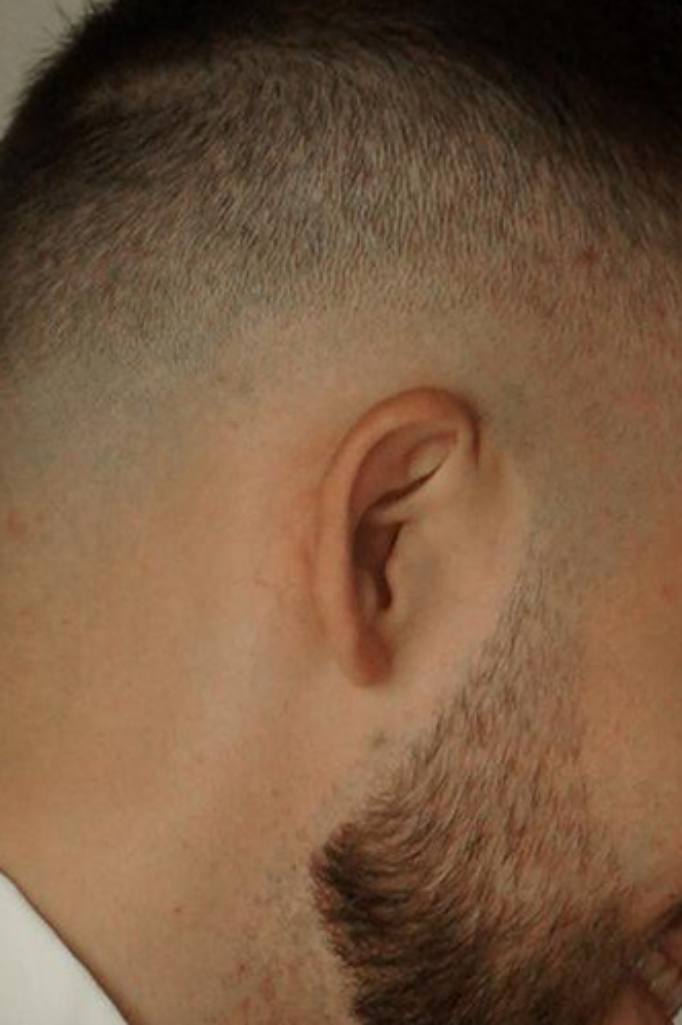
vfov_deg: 5.3
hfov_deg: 3.6
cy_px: 1499
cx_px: 766
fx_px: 10955
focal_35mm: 385
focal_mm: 50
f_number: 2.8
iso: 800
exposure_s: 1/320
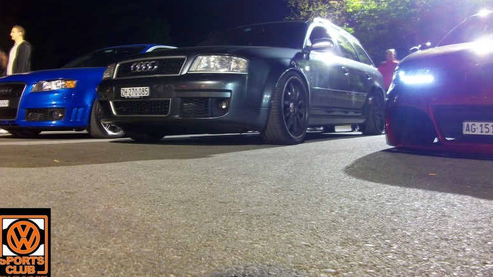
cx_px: 249
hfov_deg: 52.8
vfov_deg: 31.0
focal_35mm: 38
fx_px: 497
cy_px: 100
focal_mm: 5.7
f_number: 2.9
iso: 80
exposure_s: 1.3
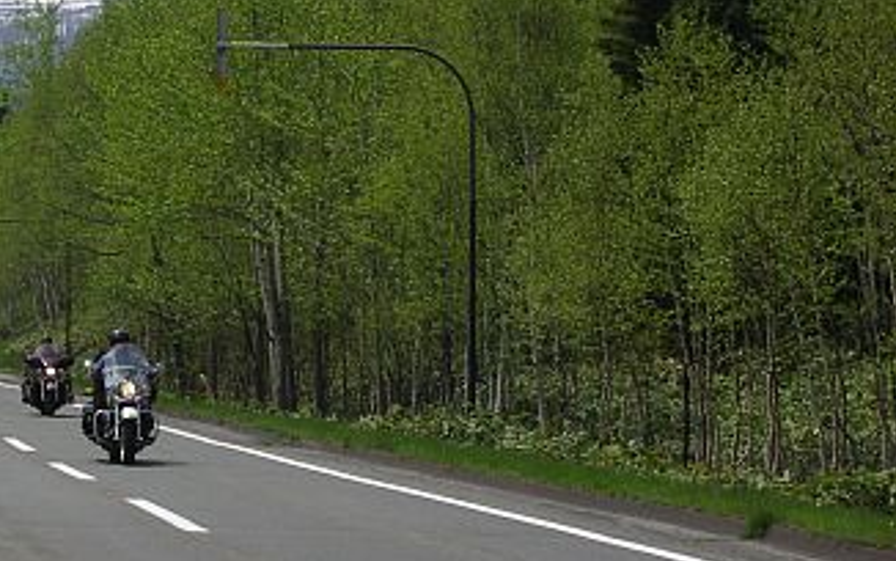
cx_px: 41
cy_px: 198
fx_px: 3053
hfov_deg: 16.4
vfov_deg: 10.5
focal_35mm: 125
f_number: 10
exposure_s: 1/125
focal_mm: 15.5
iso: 50
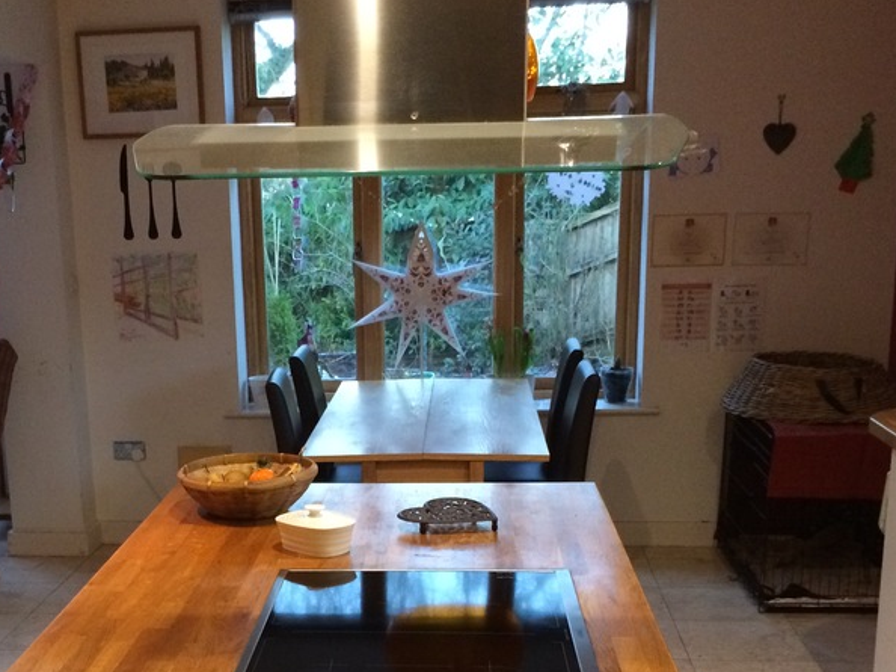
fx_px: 1294
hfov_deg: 37.9
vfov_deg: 28.4
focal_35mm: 50
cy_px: 547
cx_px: 321
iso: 250
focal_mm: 4.15
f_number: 2.2
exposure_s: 1/25
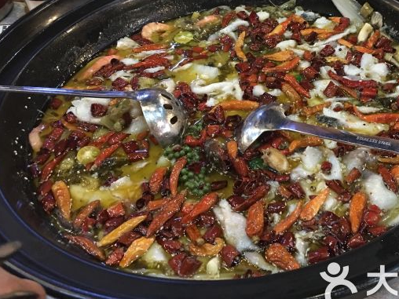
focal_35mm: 40
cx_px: 242
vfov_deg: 35.8
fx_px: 461
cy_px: 116
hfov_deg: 46.5
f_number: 2.2
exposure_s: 1/8
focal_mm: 4.15
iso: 160
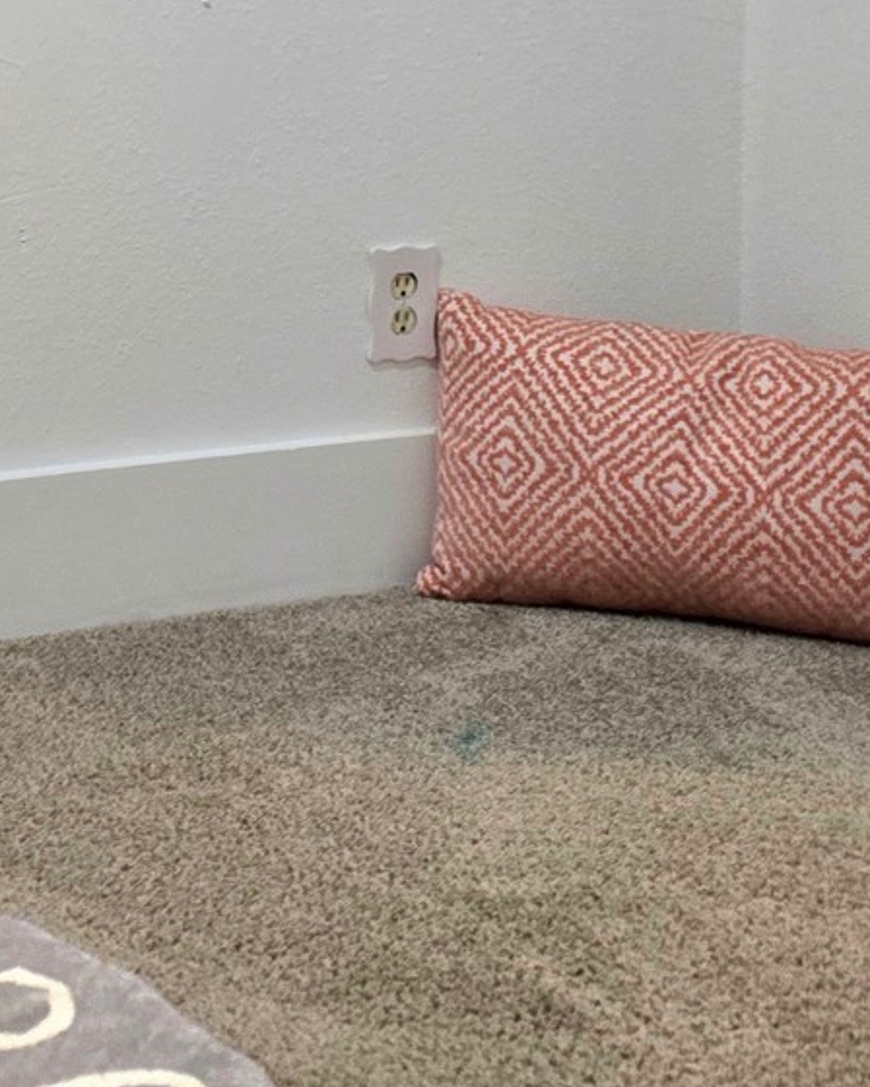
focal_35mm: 77
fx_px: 2478
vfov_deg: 23.4
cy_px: -74
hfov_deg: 19.6
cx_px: 111
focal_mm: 6.3
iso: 200
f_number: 1.7
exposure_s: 1/60.2
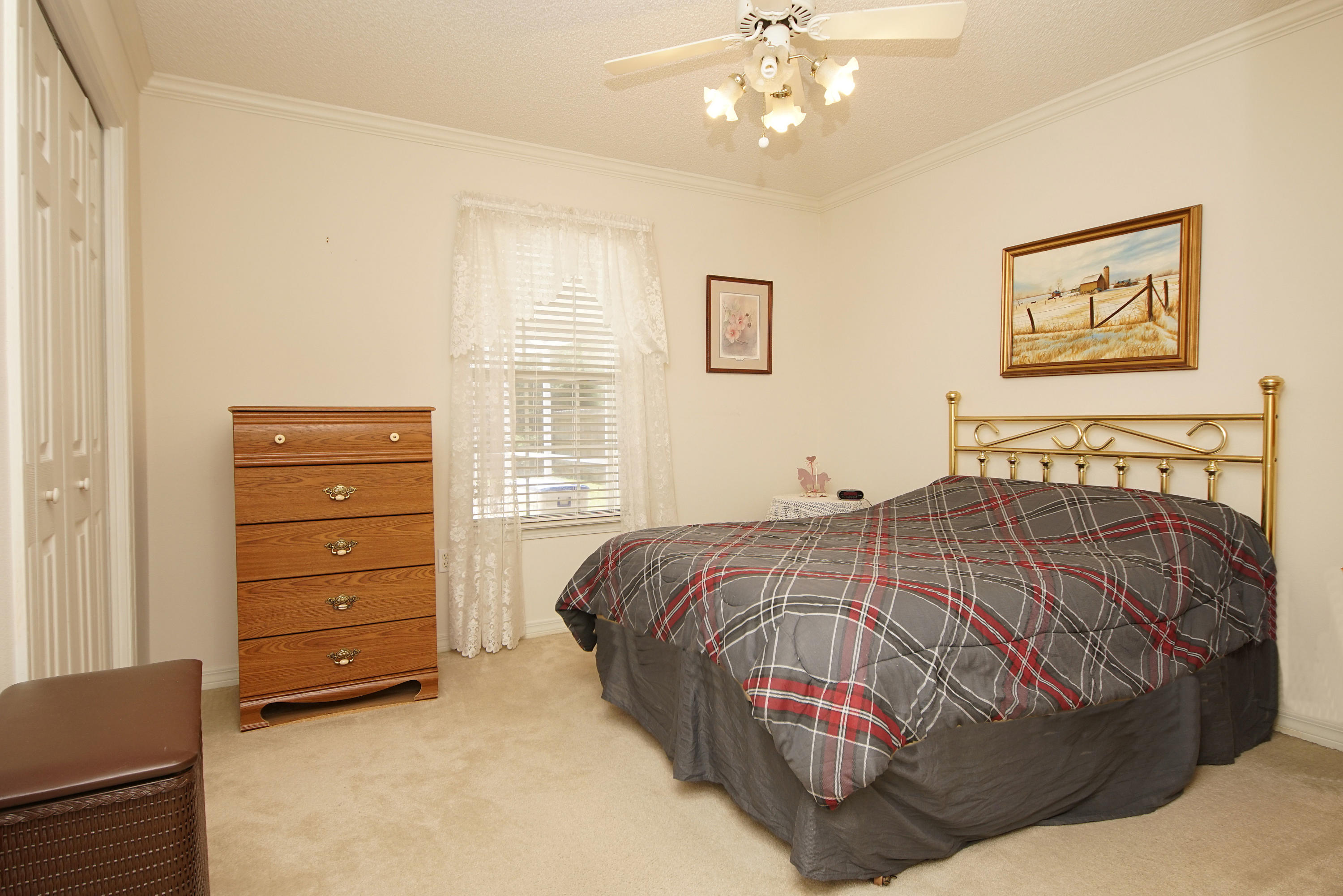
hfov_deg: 90.0
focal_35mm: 18
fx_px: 672
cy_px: 448
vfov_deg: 67.4
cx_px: 672
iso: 250
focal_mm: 12
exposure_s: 1/60
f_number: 4.5
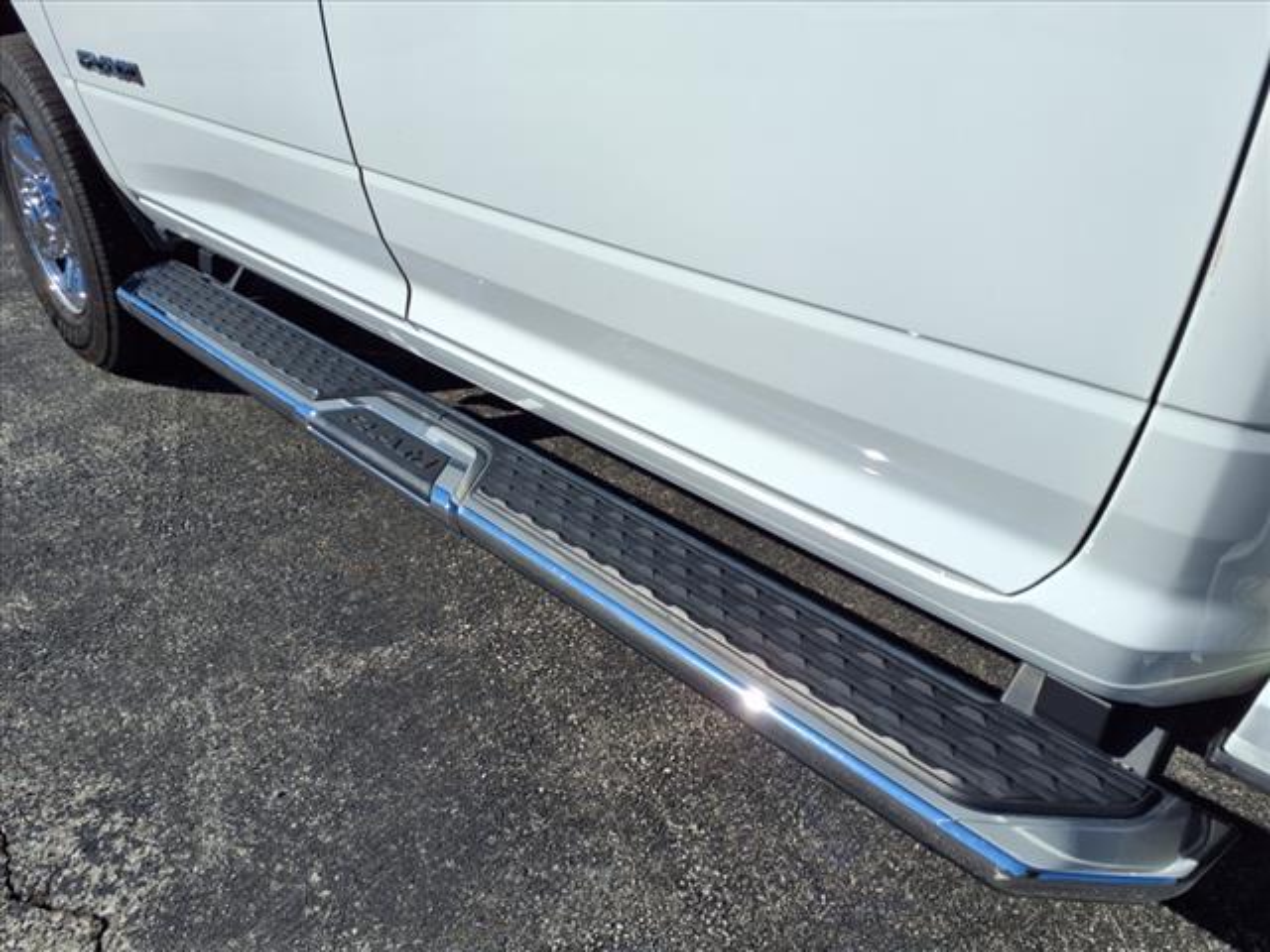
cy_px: 476
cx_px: 635
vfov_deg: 51.4
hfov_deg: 65.3
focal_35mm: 27
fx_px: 991
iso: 40
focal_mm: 3.58
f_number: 1.9
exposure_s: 1/3333
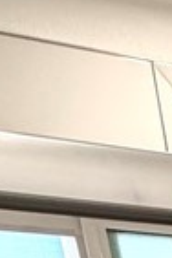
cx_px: 490
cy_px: 823
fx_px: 760
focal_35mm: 106
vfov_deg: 10.6
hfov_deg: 10.1
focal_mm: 2.22
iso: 80
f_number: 2.2
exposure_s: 1/120
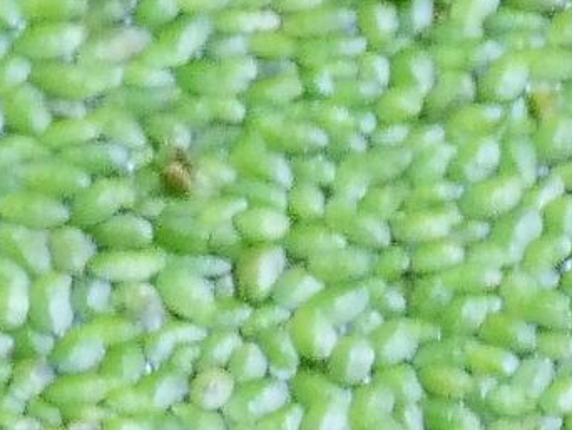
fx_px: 31765
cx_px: -840
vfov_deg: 0.8
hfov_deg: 1.0
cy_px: 865
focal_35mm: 1921
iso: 800
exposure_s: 1/10
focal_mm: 137
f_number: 11
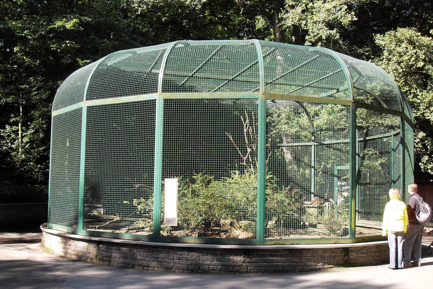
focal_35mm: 39
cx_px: 216
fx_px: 469
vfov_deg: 34.2
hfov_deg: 49.5
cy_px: 162
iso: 80
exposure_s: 1/180
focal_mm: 6.3
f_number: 2.8
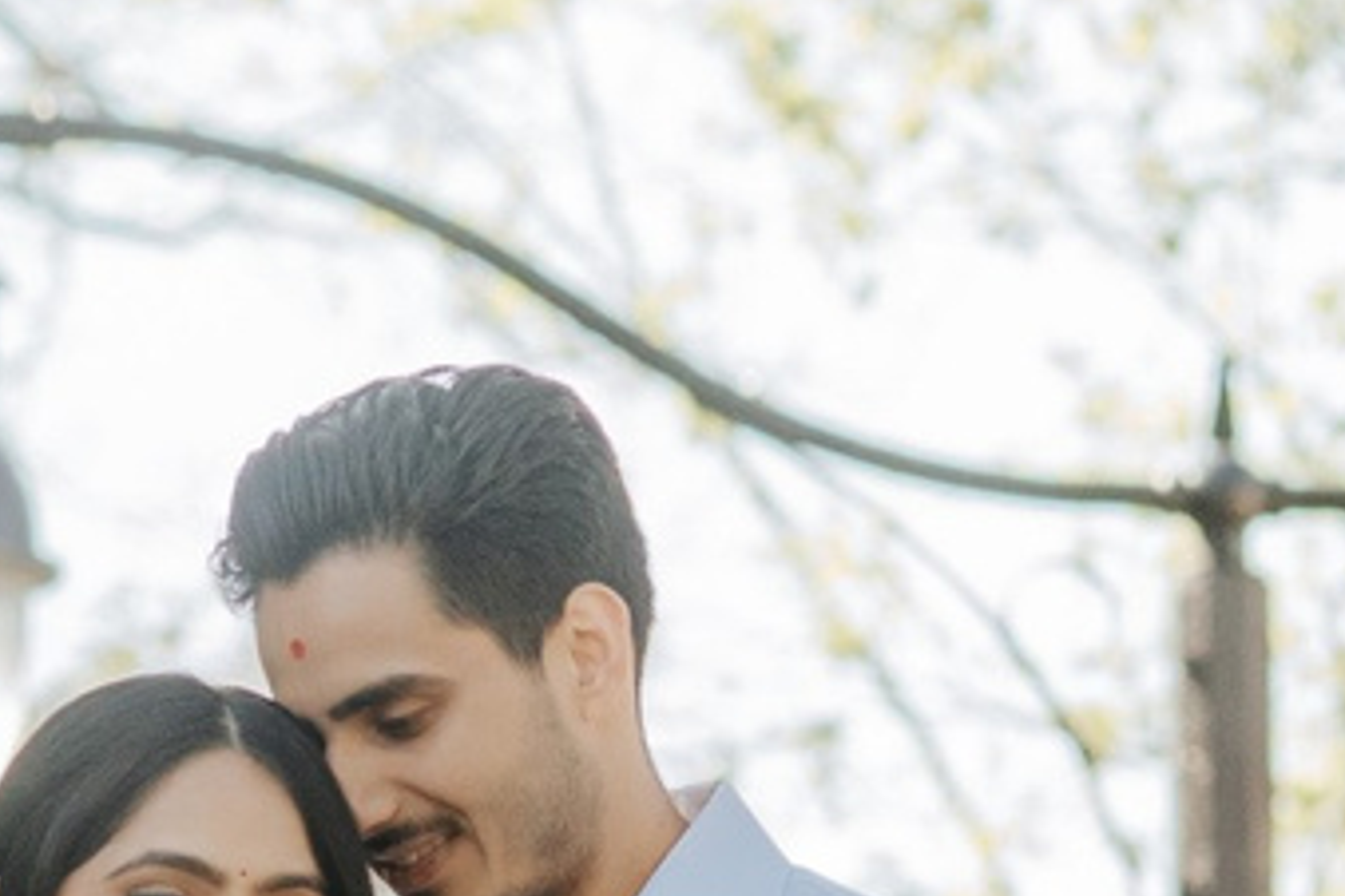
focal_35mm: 641
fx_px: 23947
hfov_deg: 3.2
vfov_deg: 2.1
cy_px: 771
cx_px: 226
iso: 800
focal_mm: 85
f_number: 3.5
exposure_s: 1/800
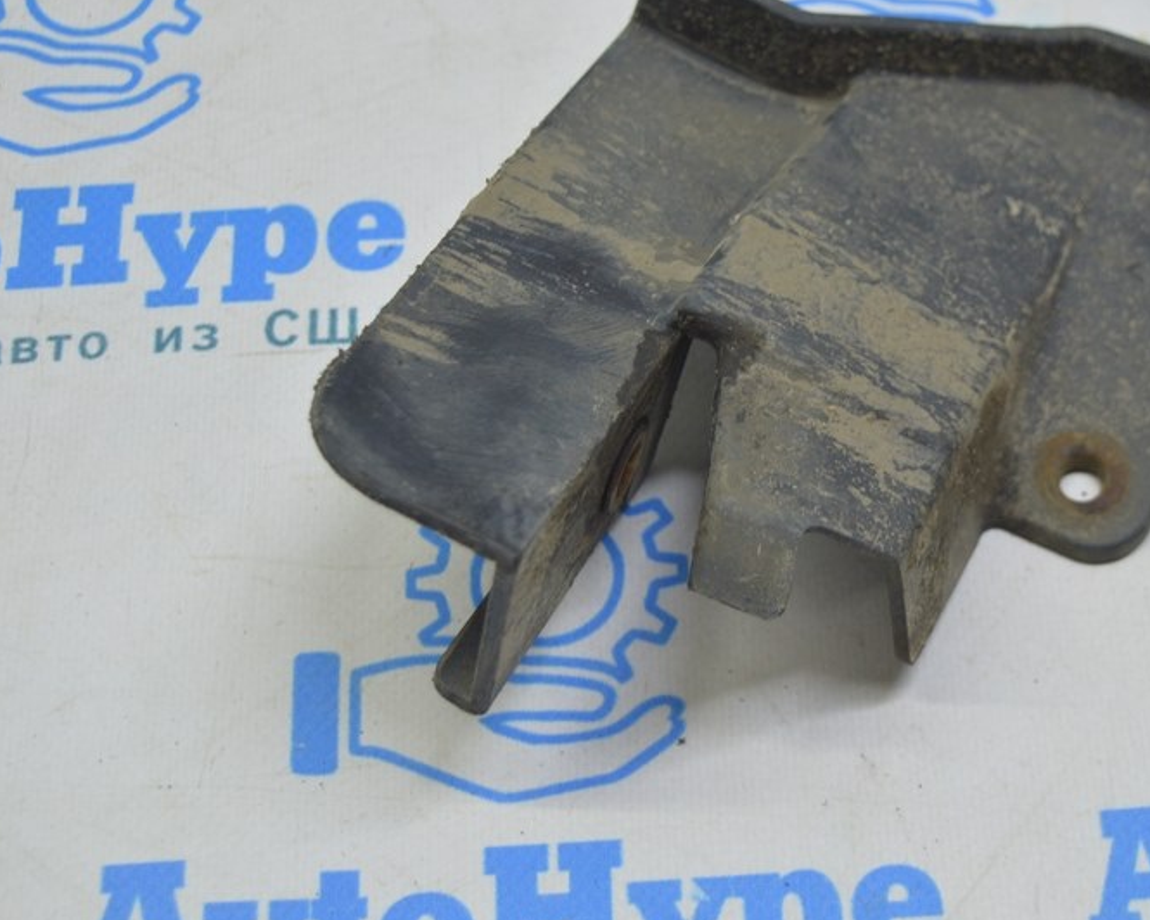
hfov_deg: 24.4
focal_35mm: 78
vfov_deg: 19.6
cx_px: 714
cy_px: 385
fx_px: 2655
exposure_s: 1/40
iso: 400
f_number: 4.8
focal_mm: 36
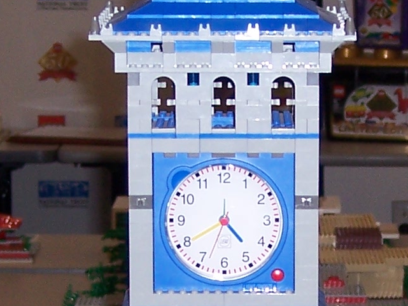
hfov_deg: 8.2
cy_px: 387
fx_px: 2841
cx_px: 264
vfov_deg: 6.1
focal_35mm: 241
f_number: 4
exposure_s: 1/90
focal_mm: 10
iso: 80
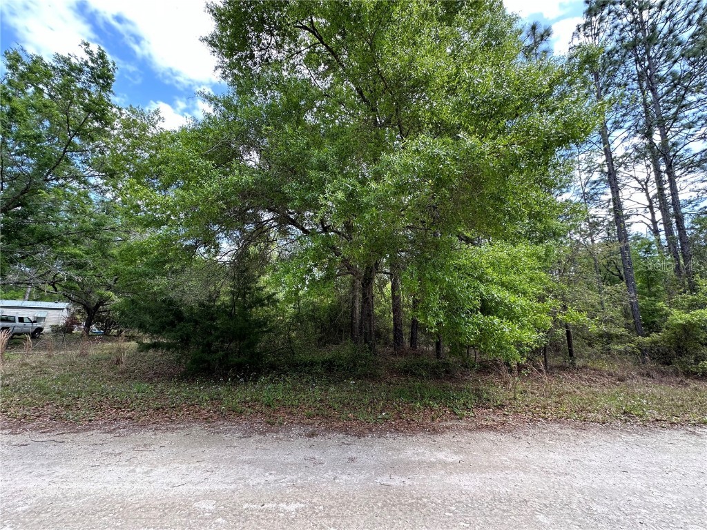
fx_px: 286
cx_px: 354
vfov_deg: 85.7
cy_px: 265
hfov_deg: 102.1
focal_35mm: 14
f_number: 2.2
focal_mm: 2.22
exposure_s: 1/145
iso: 40
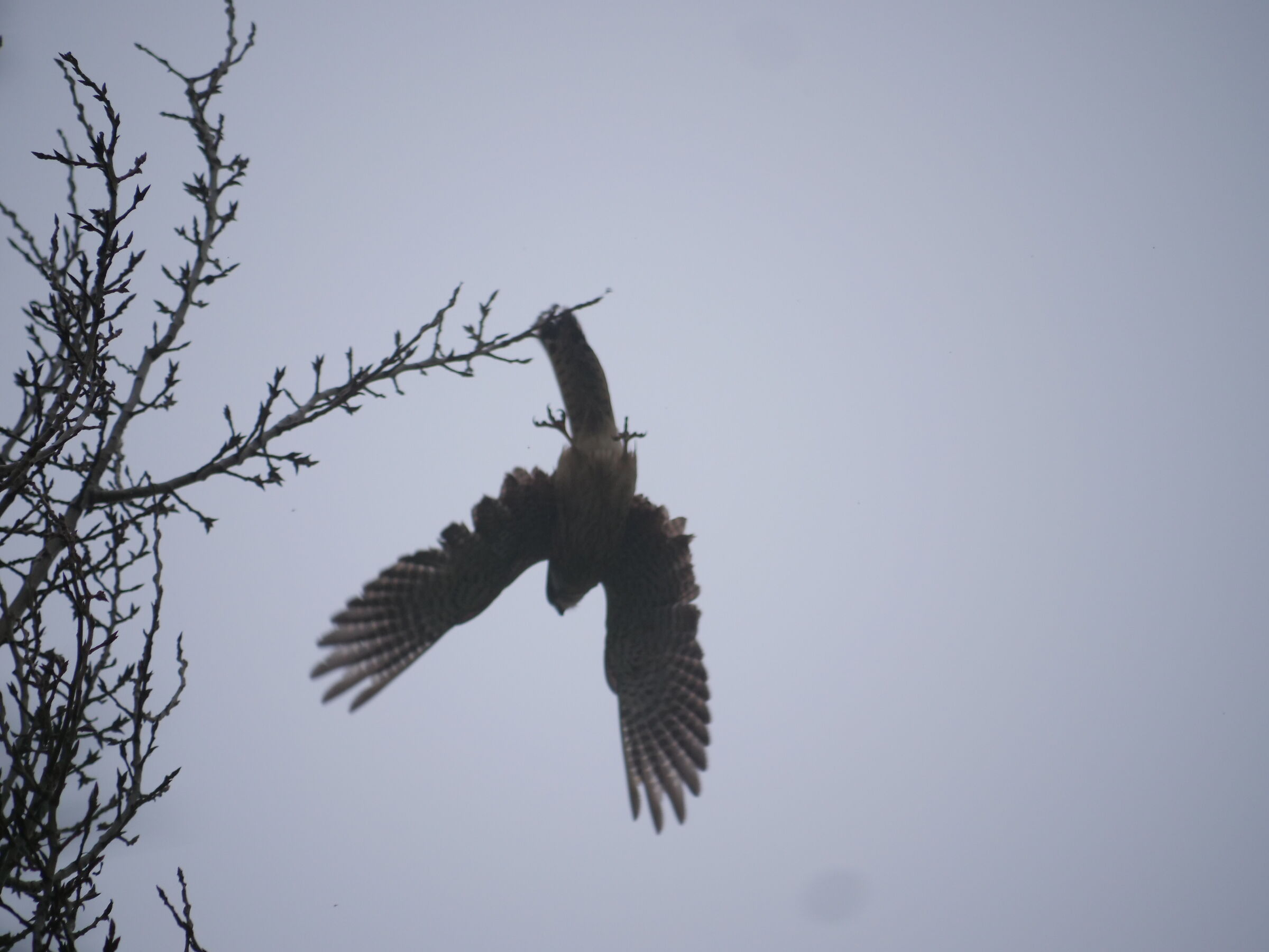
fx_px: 14664
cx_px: 634
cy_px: 476
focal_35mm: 400
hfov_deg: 5.0
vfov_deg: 3.7
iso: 400
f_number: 5.6
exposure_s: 1/1000
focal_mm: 200
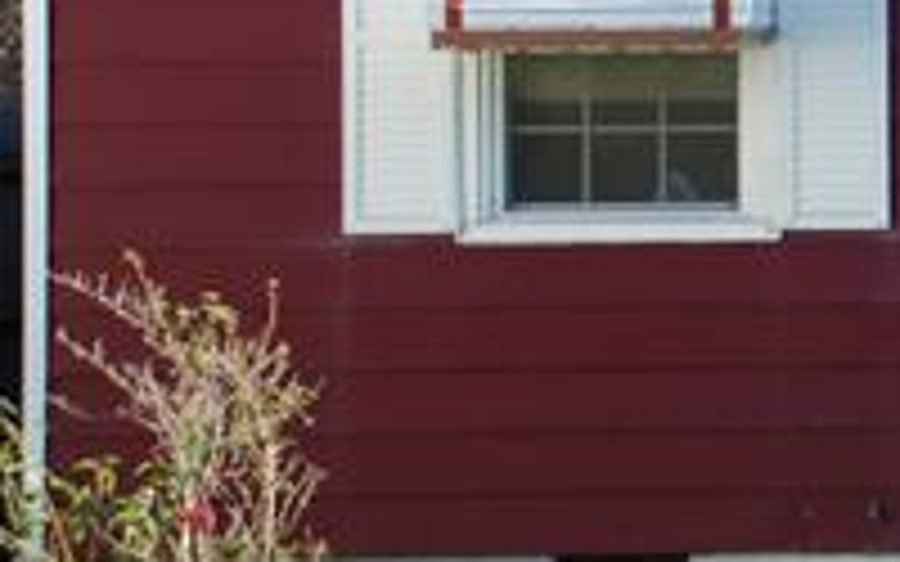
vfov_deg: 7.2
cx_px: 1231
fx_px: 4489
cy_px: 49
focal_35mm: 183
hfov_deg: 11.1
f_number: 5.6
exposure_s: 1/125
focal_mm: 40
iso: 100
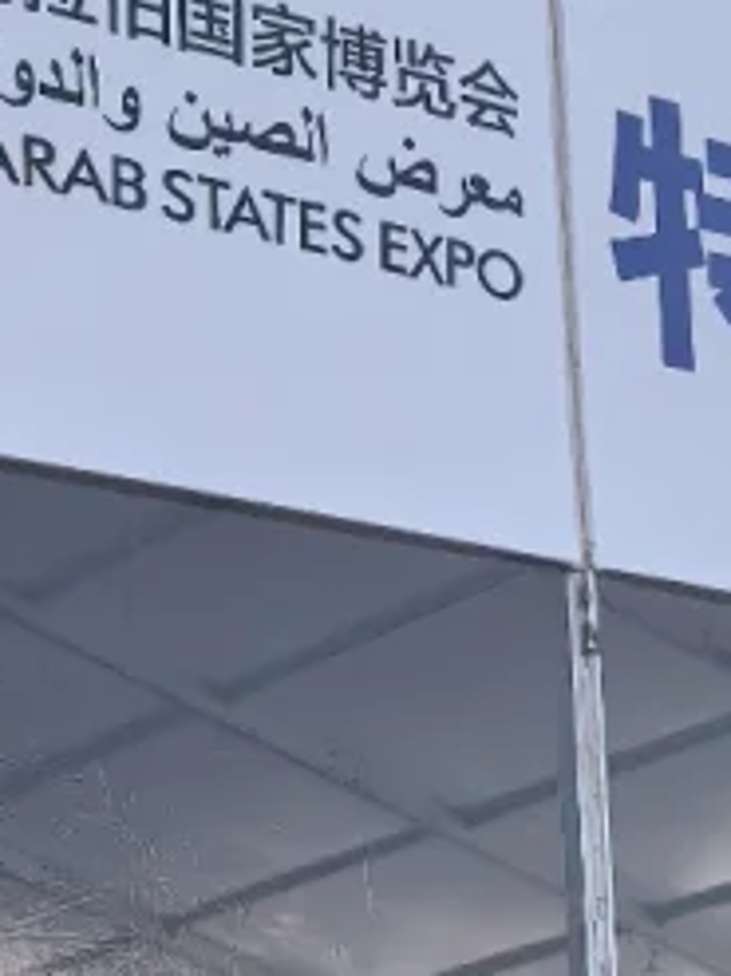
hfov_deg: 10.6
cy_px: 375
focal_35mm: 140
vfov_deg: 14.1
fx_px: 3945
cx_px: 273
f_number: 2
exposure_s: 1/8621
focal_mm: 8.5
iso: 50
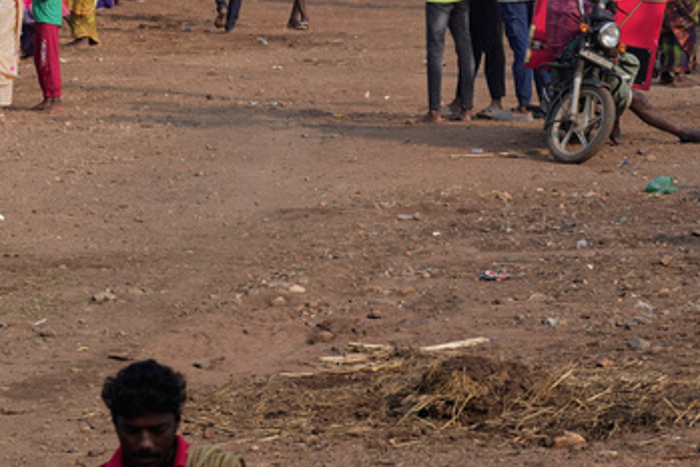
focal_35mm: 323
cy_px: 17
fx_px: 6283
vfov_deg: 4.3
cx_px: -287
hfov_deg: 6.3
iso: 160
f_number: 6.3
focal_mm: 110
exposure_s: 1/500
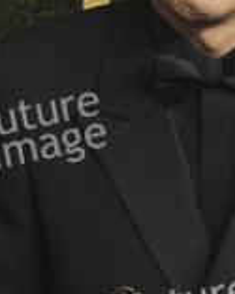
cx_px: 215
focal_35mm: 480
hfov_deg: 3.2
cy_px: 43
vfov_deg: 4.0
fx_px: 4169
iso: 800
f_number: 13
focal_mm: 200
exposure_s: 1/250
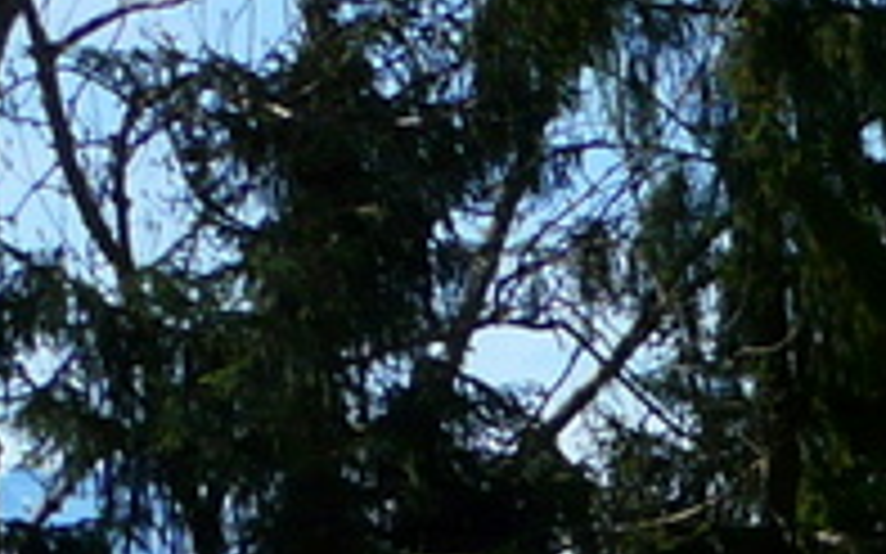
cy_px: 1293
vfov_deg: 8.1
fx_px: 3645
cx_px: 2154
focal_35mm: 151
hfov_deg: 11.4
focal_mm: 4.6
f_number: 5
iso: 100
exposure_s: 1/640
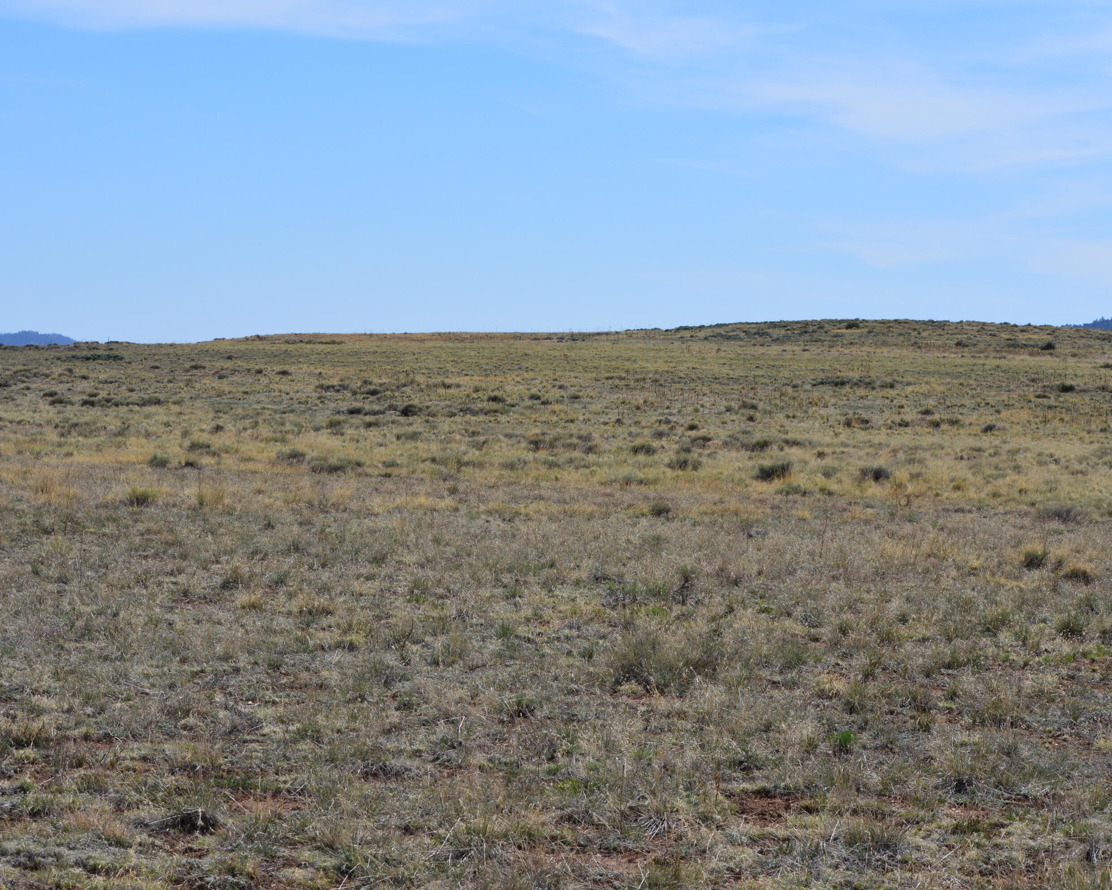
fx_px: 3079
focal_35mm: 94
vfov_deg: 16.4
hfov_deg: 20.4
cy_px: 446
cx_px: 454
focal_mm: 55
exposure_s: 1/500
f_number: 11
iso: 280
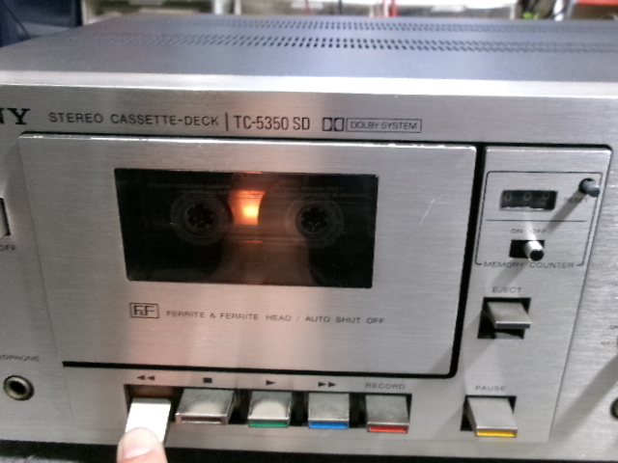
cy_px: 232
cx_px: 309
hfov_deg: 51.4
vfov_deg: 39.7
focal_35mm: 36
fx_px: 643
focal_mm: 6.4
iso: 474
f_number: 4.5
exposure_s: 1/17
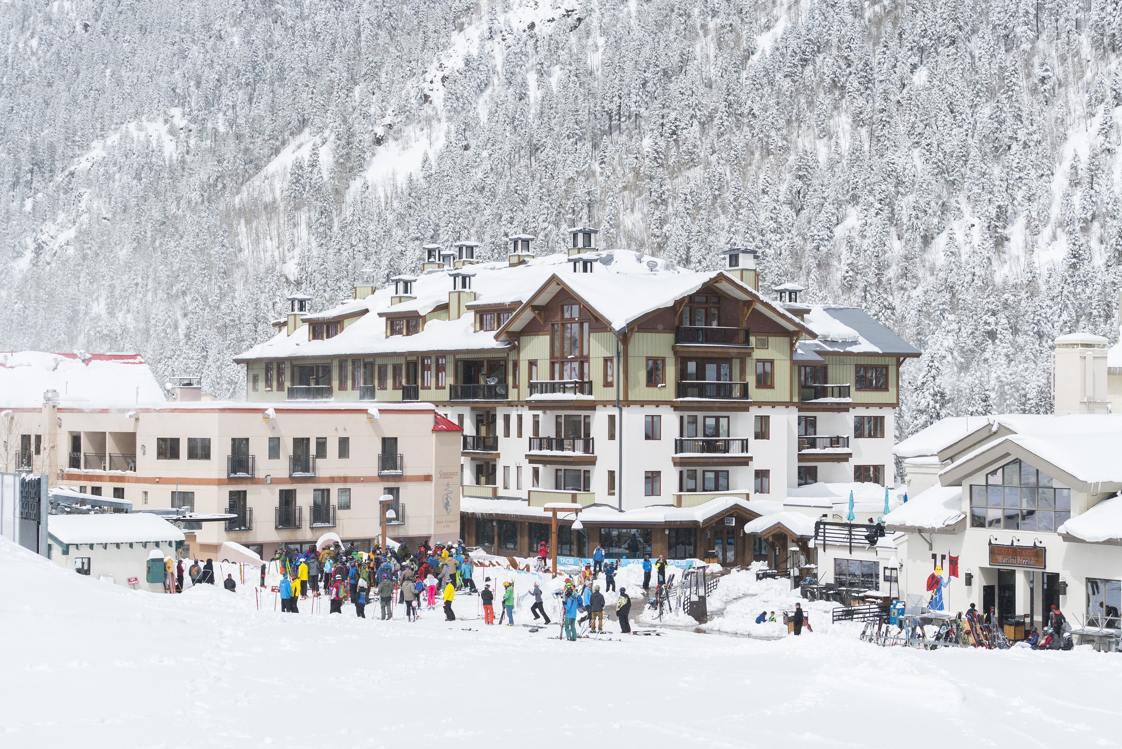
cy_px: 374
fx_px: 2183
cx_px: 561
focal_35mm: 70
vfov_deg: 19.5
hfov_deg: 28.8
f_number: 6.3
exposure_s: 1/2500
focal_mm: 70
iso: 400
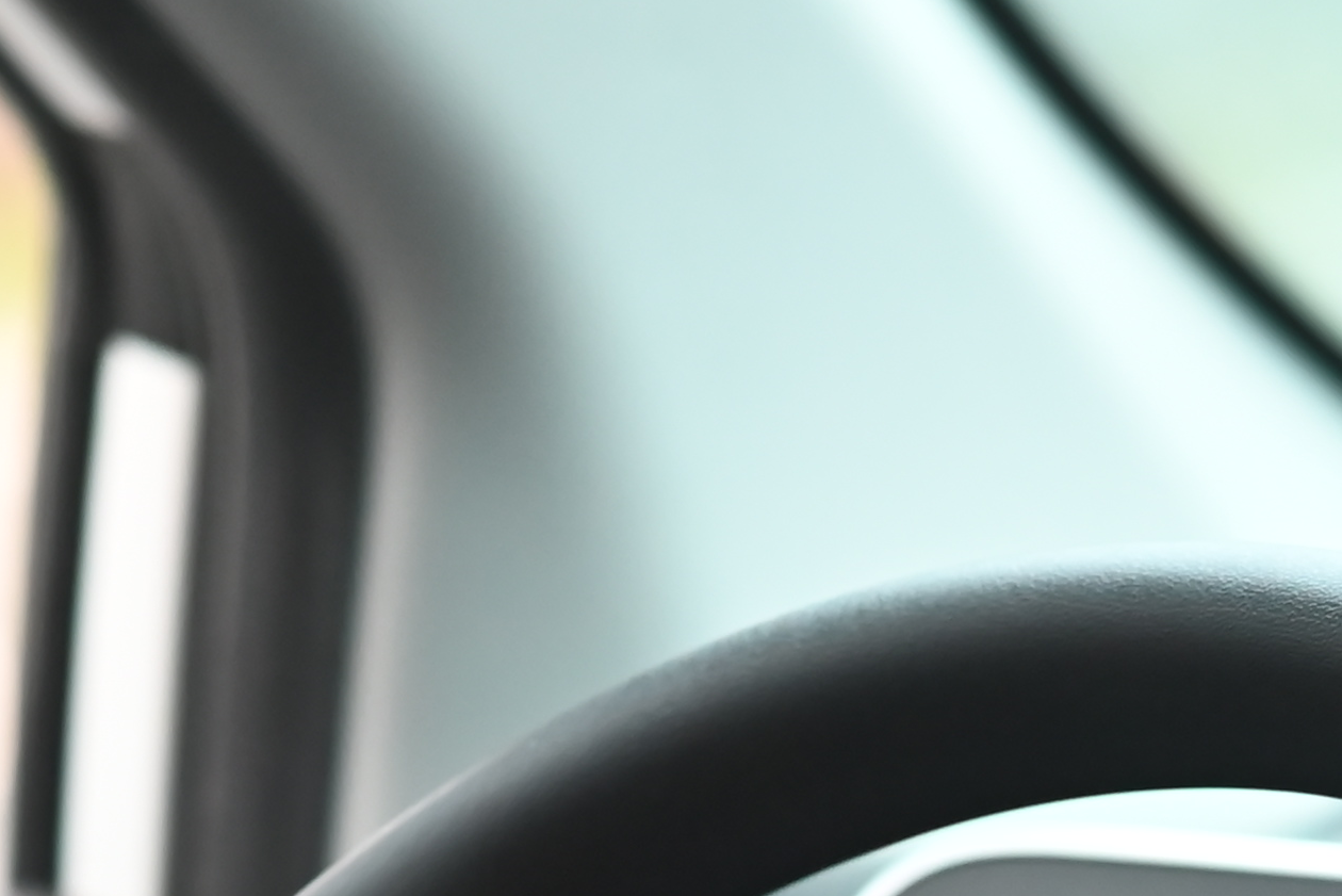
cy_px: 1845
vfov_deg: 3.4
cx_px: 833
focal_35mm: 406
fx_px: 15139
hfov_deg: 5.1
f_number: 2.8
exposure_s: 1/125
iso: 1400
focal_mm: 85
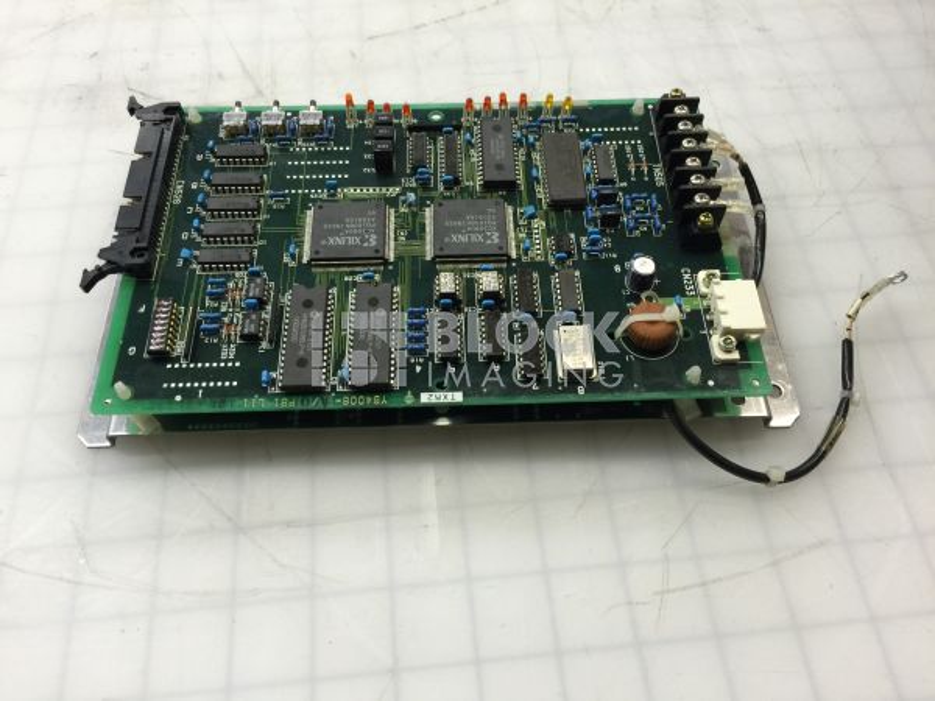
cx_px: 468
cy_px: 350
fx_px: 783
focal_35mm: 29
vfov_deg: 48.2
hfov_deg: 61.7
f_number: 2.2
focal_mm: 4.15
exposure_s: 1/30
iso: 50
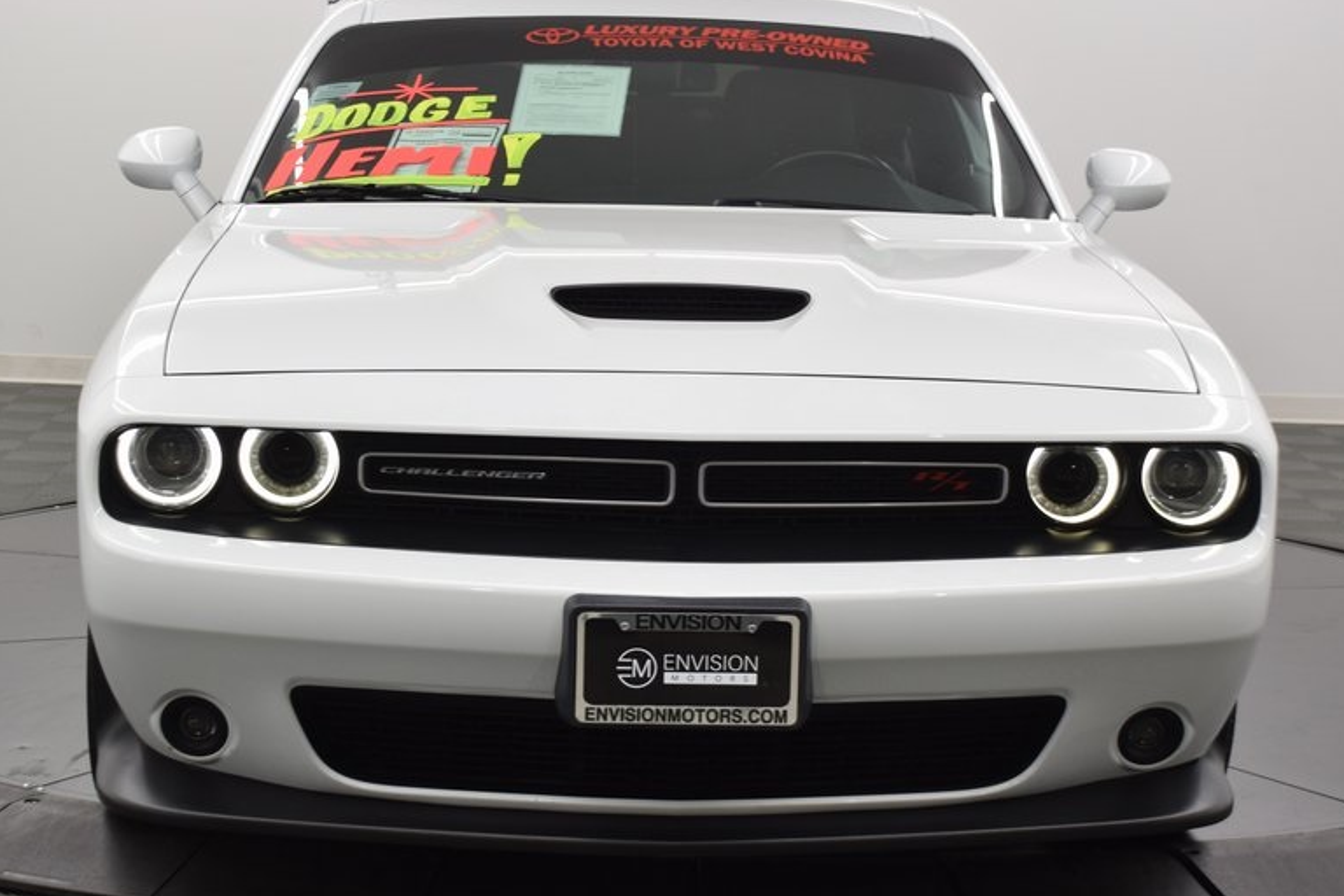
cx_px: 639
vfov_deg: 17.1
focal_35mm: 80
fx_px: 2986
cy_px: 419
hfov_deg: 25.4
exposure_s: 1/125
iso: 400
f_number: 4.5
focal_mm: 40
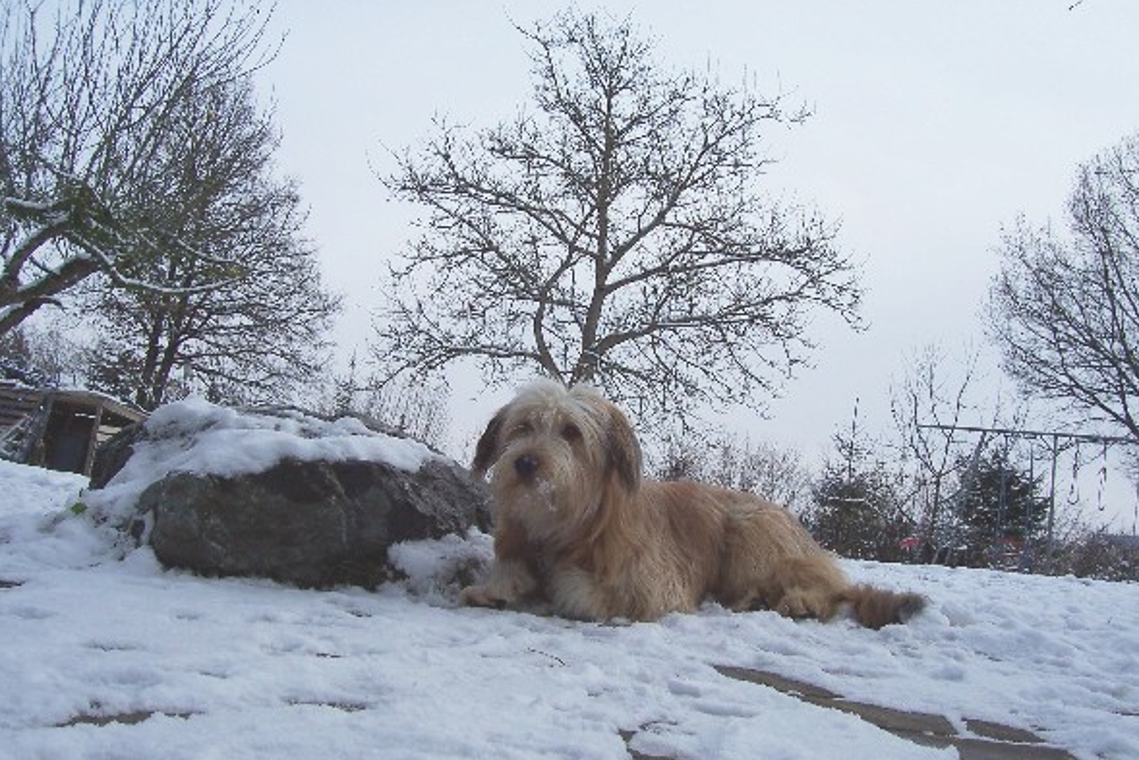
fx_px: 1139
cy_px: 391
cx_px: 574
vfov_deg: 36.9
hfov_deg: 53.1
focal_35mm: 36
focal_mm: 5.6
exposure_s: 1/750
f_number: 5.6
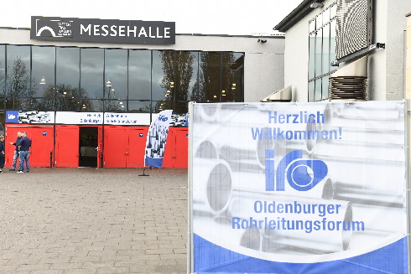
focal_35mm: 56
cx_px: 206
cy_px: 137
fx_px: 639
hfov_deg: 35.6
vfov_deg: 24.2
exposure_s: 1/80
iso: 180
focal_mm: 56
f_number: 5.6
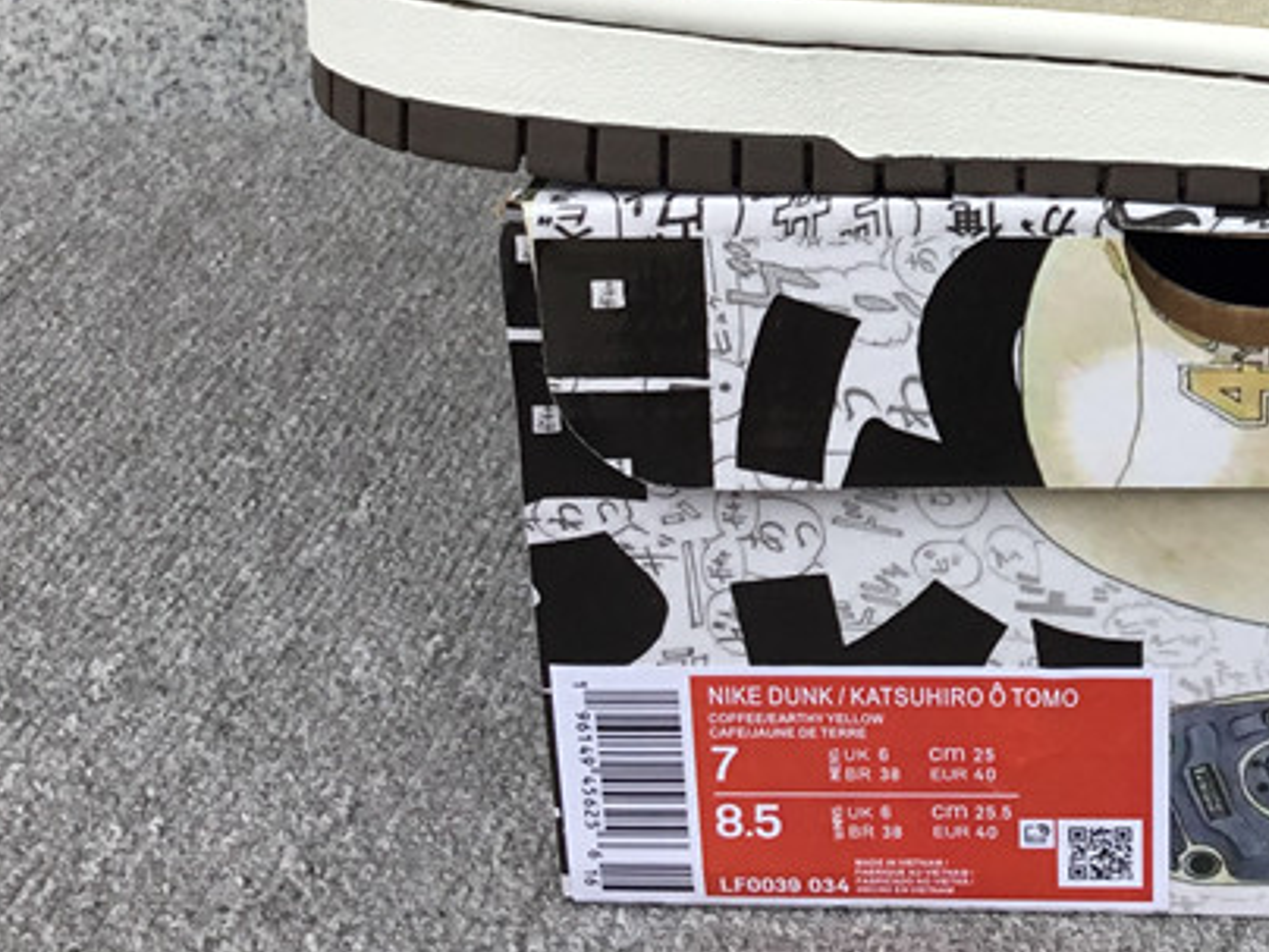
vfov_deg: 20.8
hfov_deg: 26.7
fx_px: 2529
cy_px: 58
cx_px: 1266
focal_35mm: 69
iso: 25
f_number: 2.4
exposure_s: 1/148
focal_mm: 3.3
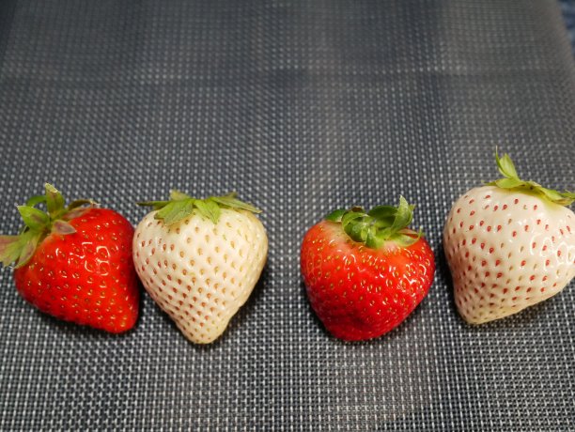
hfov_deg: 51.3
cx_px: 288
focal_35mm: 36
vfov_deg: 39.7
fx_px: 598
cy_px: 216
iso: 2500
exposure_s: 1/60
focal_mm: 18
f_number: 4.2
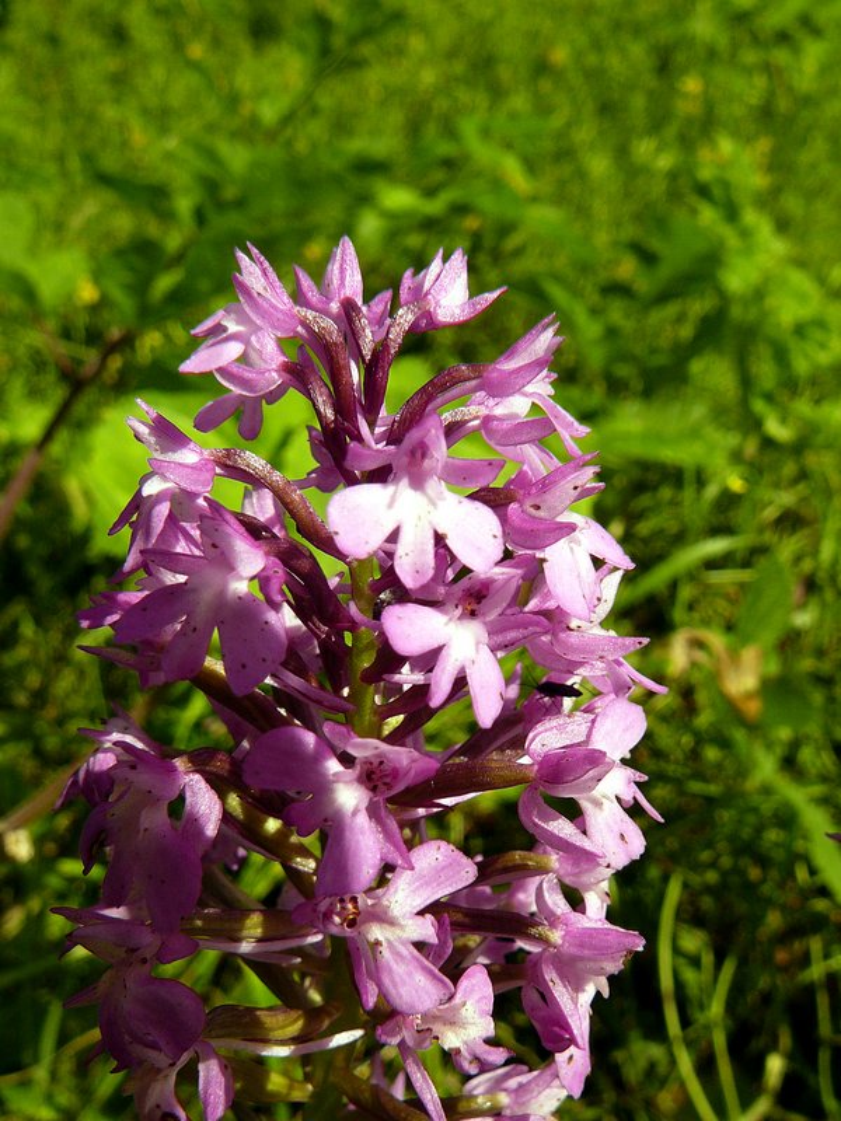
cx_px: 420
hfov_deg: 40.7
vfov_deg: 52.6
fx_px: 1134
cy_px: 560
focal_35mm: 35
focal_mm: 5.2
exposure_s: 1/400
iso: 80
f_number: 5
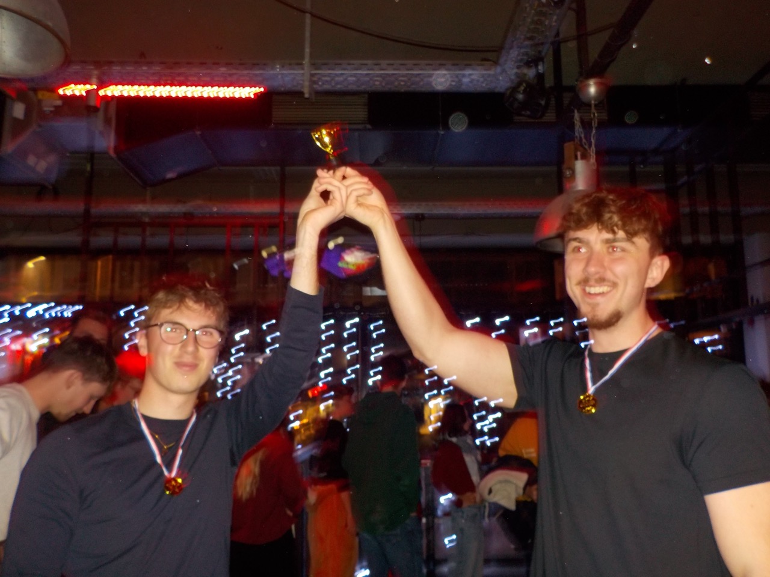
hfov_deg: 60.0
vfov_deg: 46.8
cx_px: 385
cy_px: 288
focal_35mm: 30
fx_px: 667
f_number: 3.3
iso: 200
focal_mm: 4.1
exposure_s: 1/4
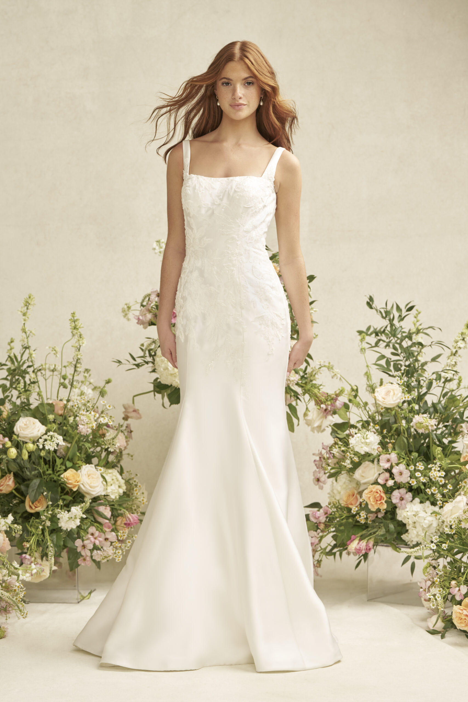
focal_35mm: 95
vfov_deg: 21.5
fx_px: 1852
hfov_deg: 14.4
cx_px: 234
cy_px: 351
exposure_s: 1/125
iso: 400
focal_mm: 95
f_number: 5
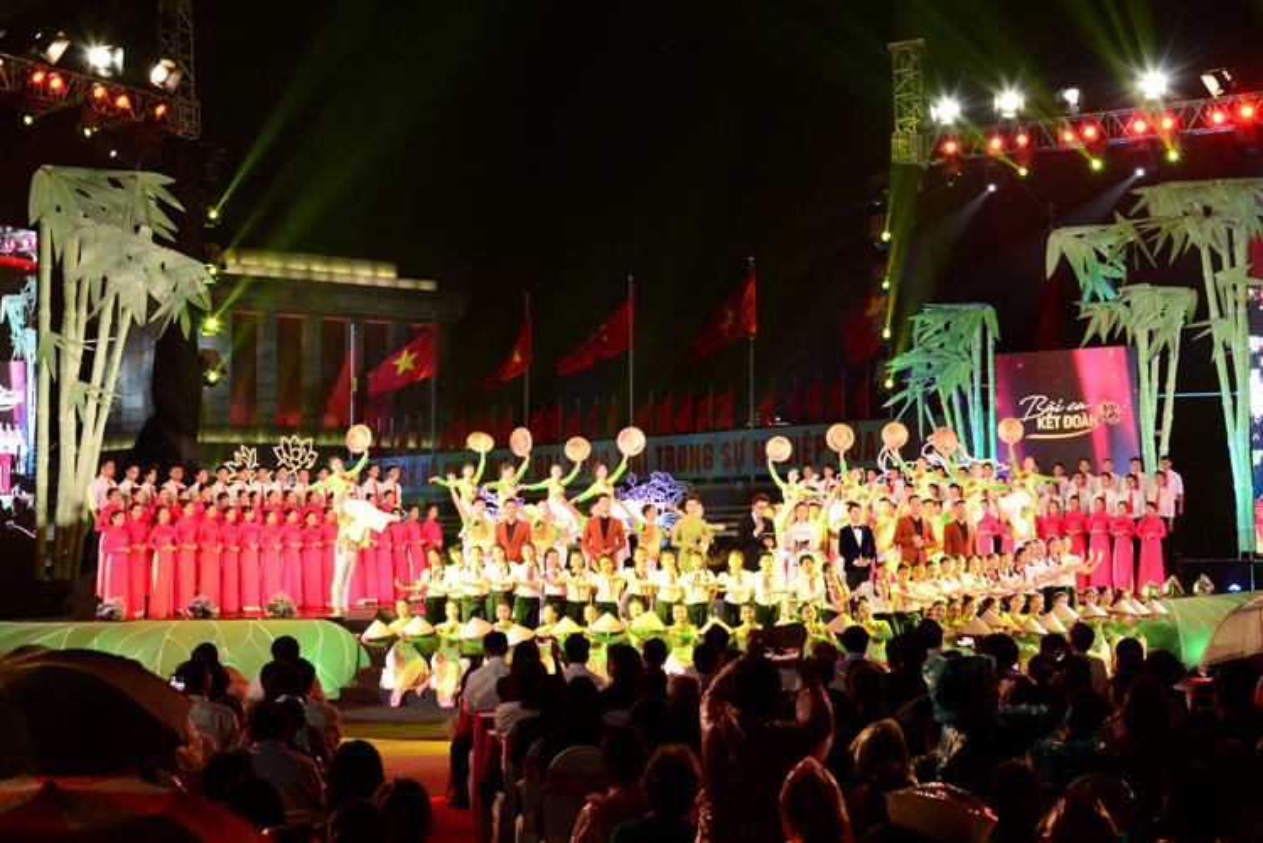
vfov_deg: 30.5
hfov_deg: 44.5
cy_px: 422
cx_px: 632
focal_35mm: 44
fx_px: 1544
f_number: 6.3
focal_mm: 44
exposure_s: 1/60
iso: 2500
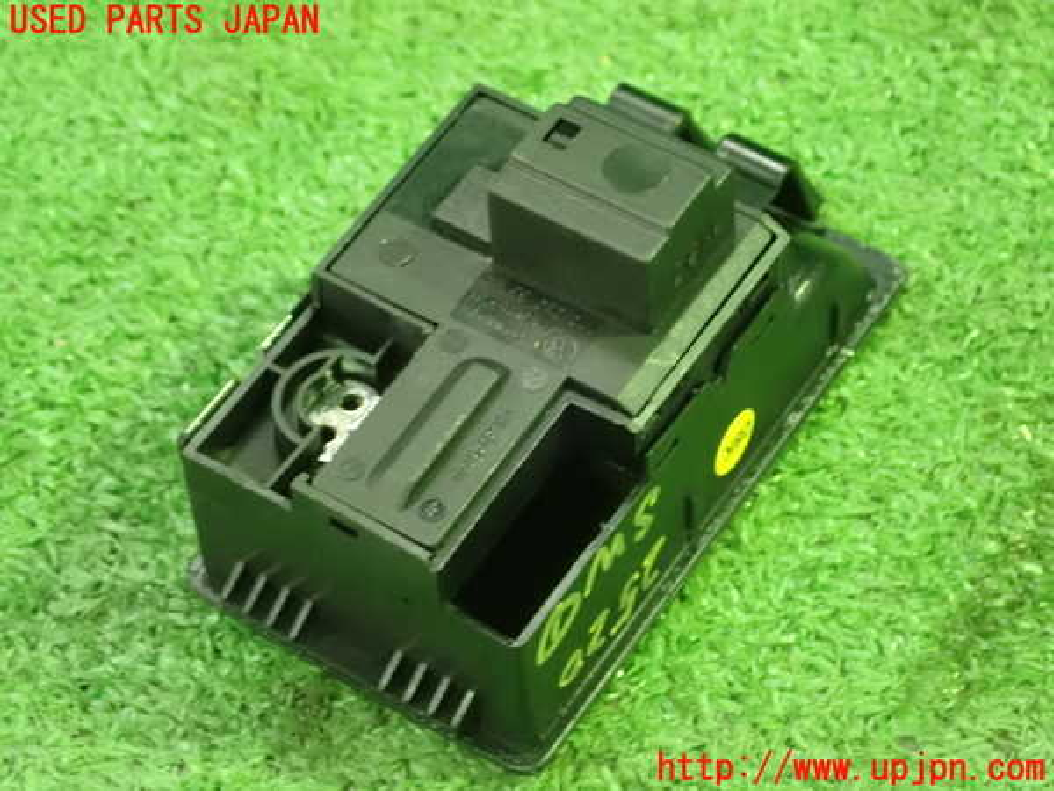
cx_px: 527
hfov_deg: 19.6
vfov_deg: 14.8
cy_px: 396
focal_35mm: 100
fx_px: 3045
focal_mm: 18
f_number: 4.9
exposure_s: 1/13
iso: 1600
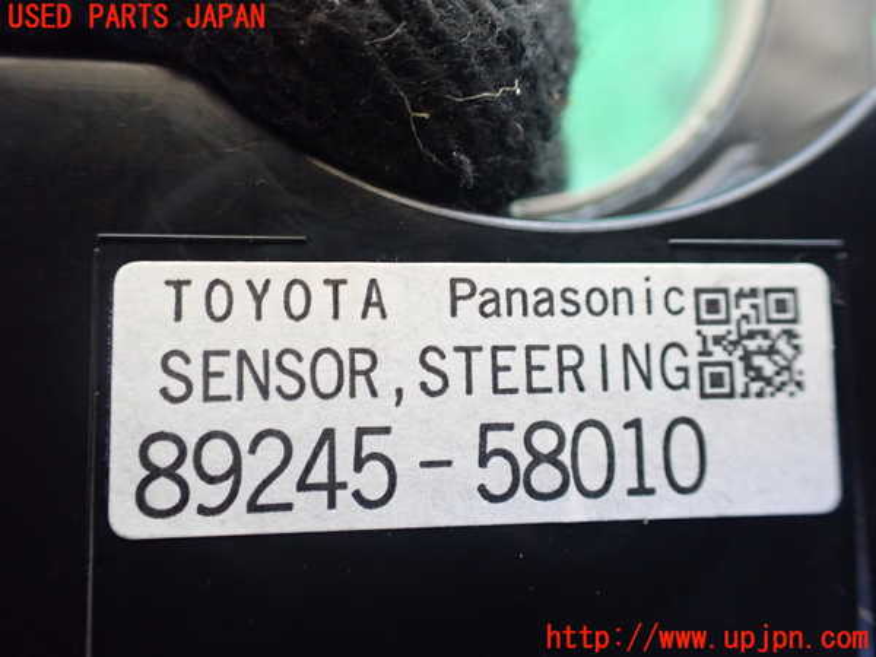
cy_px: 328
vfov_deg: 46.8
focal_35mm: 30
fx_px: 759
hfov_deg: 60.0
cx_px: 438
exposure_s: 1/40
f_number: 2.3
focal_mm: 5.4
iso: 800
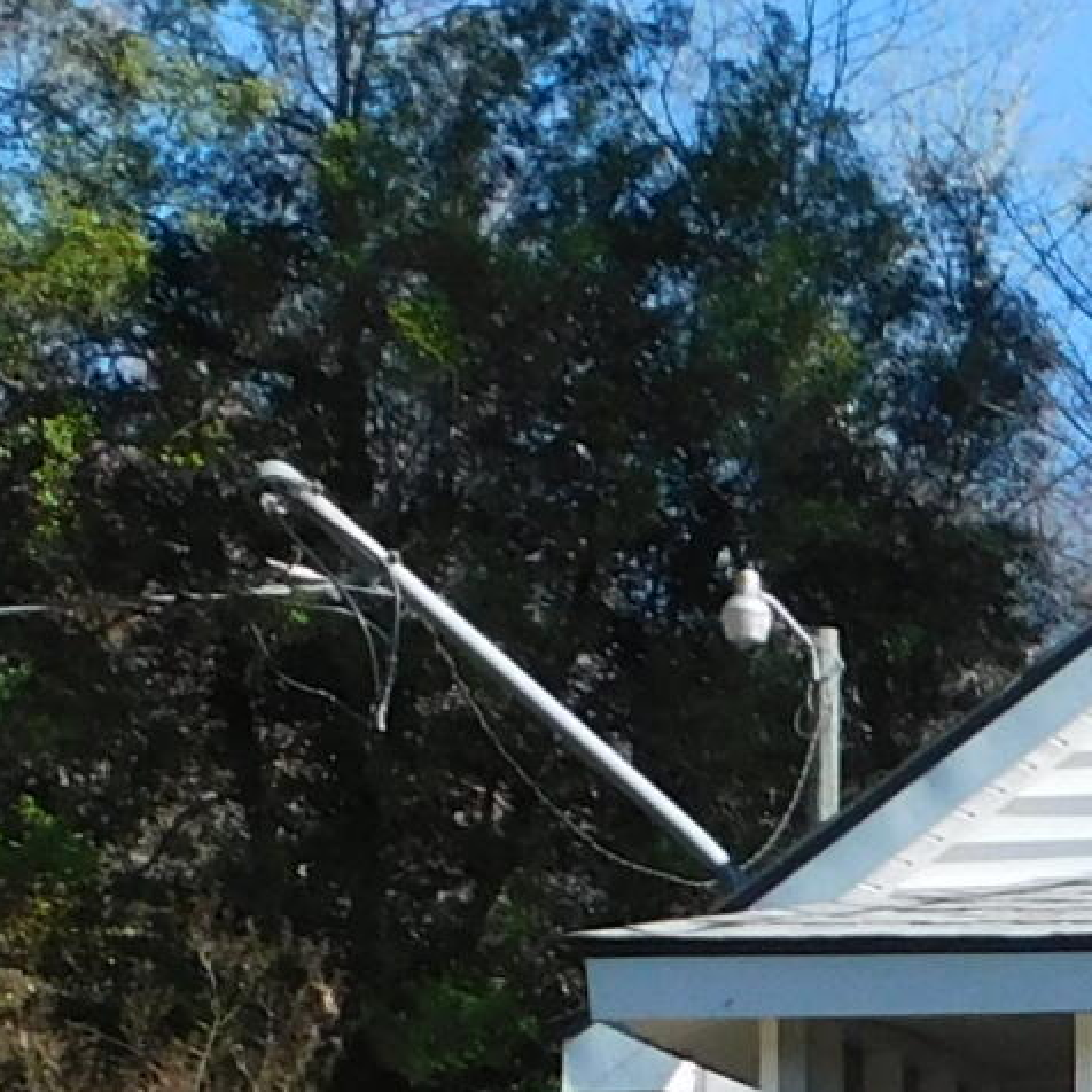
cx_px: 2000
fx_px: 4568
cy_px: 1459
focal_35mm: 128
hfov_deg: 12.4
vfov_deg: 13.1
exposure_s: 1/1000
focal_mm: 4
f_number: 3
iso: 125
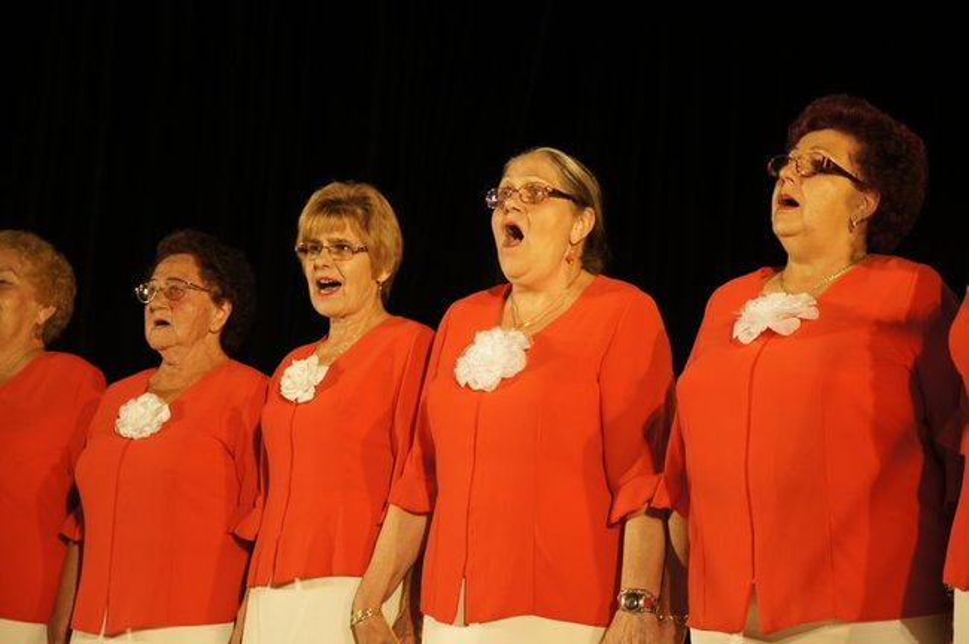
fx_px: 2823
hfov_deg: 19.5
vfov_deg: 13.0
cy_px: 322
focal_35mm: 105
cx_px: 484
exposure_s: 1/125
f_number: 4
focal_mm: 70
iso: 500
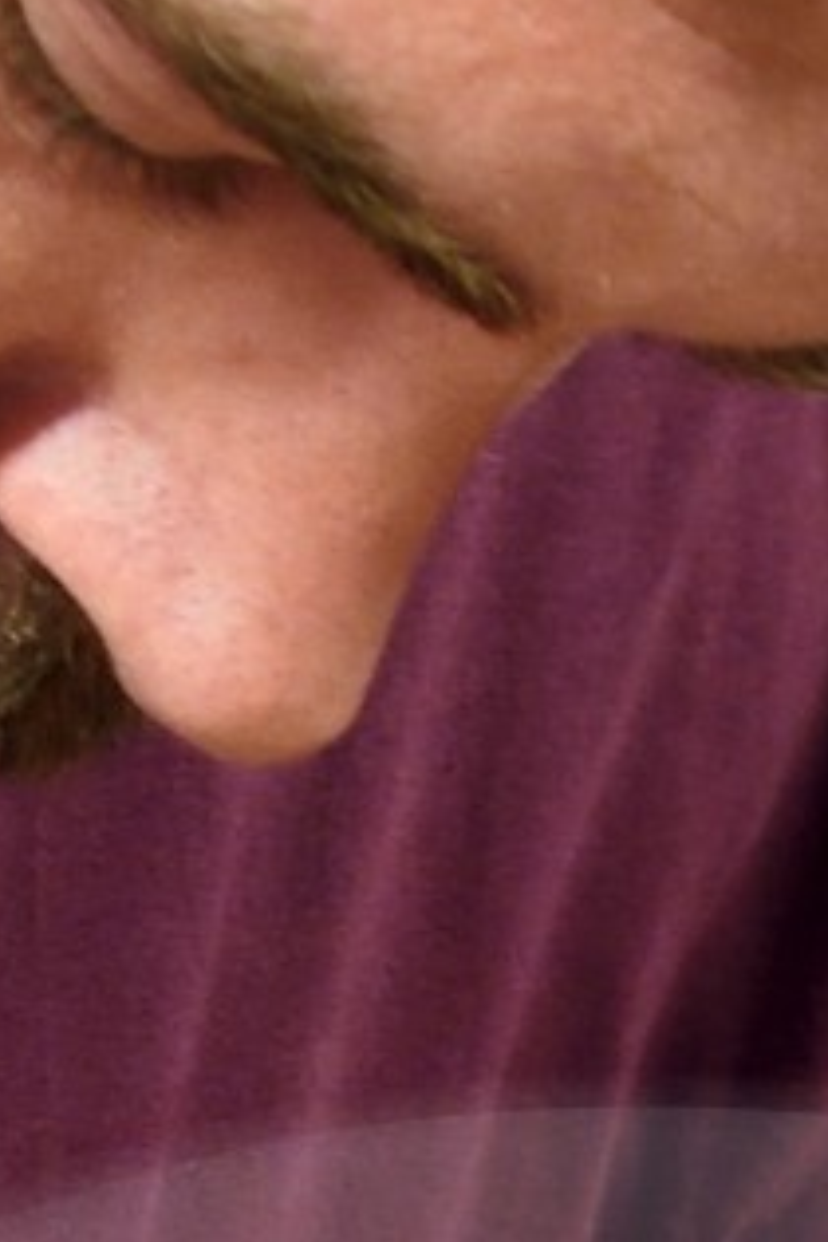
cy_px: 2949
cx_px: 647
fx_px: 8417
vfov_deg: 7.8
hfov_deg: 5.6
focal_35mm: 244
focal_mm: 32
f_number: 5
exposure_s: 1/50
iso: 800
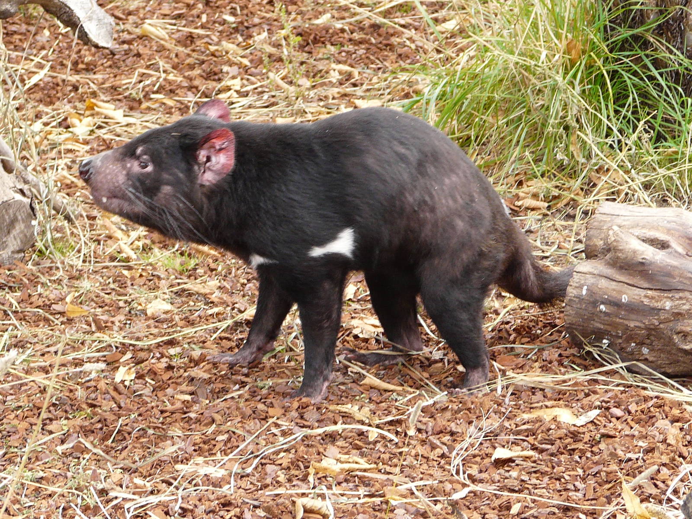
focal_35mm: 230
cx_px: 346
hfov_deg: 8.6
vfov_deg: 6.5
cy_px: 260
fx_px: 4598
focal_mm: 23.7
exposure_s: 1/60
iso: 100
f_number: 3.6
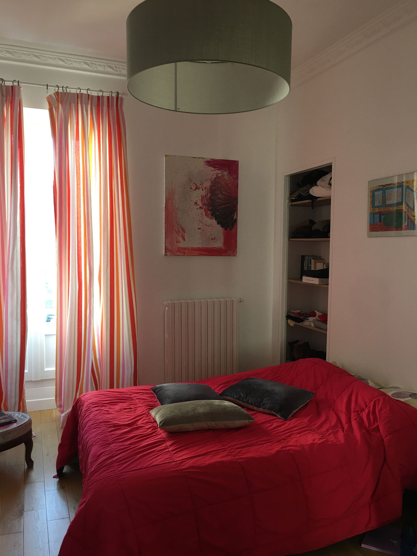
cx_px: 208
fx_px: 482
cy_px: 285
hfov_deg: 46.8
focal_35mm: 30
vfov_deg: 60.0
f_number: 2.2
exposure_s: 1/17
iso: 32
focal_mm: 4.15
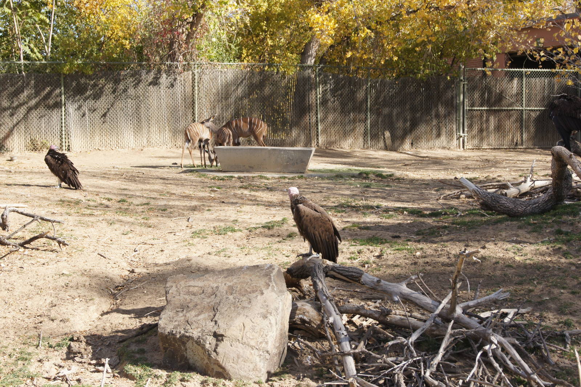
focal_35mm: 82
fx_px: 1331
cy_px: 194
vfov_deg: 16.6
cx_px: 290
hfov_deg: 24.6
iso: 200
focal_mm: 55
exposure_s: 1/250
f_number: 8
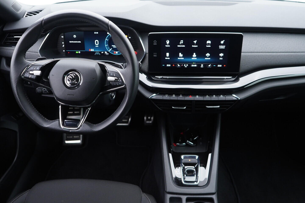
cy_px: 102
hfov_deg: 53.1
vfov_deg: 36.9
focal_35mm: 36
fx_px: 305
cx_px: 152
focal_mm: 24
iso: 320
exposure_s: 1/40
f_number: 2.8
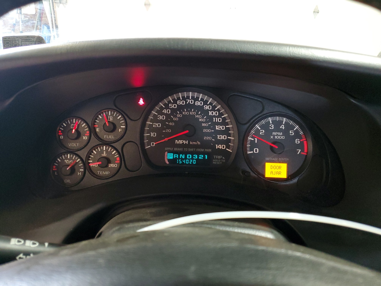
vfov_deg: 53.1
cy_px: 143
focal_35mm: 26
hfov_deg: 67.3
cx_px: 190
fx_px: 286
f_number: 1.5
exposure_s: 1/40
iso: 296
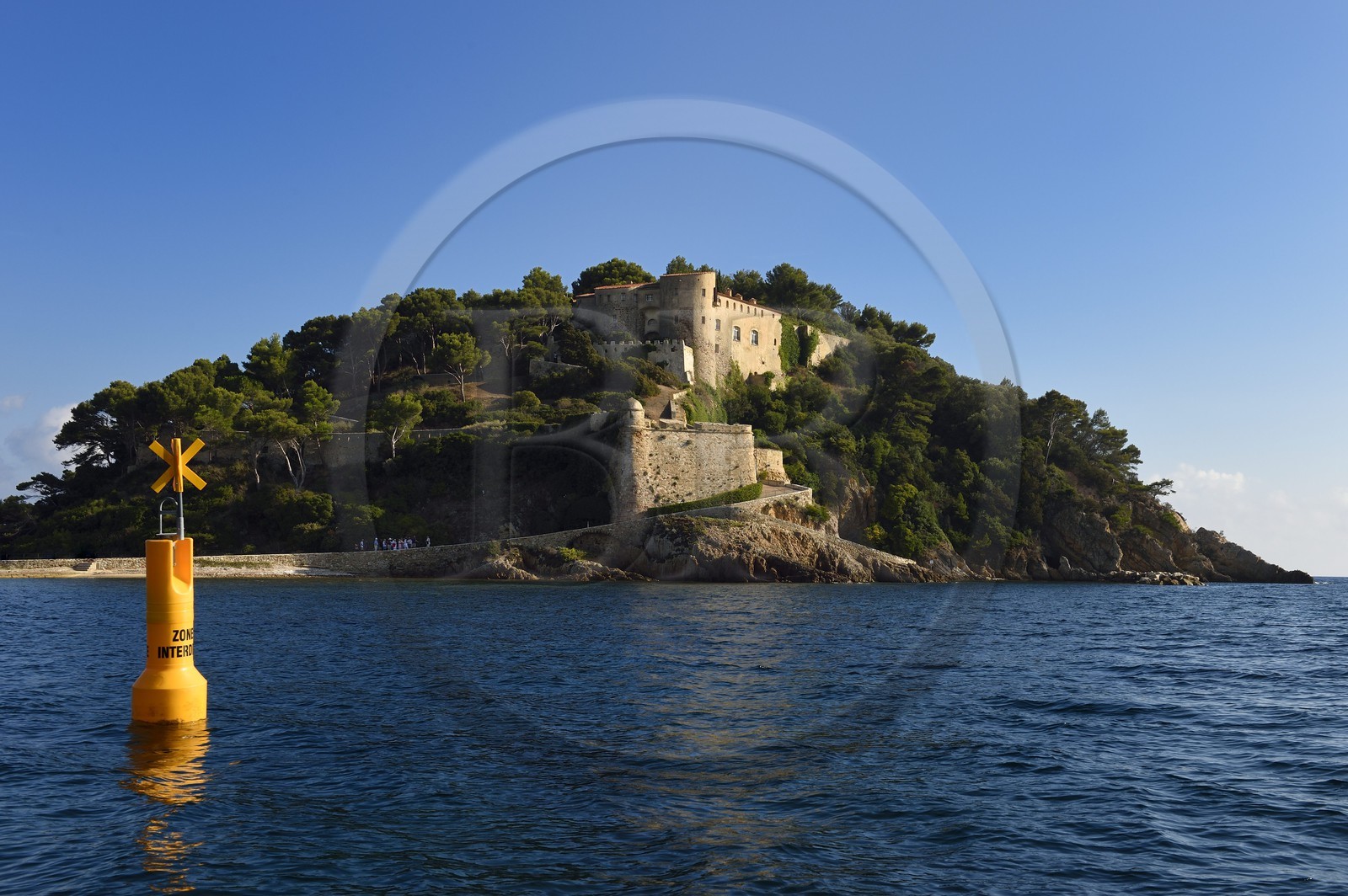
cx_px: 674
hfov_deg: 46.4
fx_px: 1571
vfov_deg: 31.8
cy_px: 448
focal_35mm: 42
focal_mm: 42
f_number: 10
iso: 200
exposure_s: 1/400
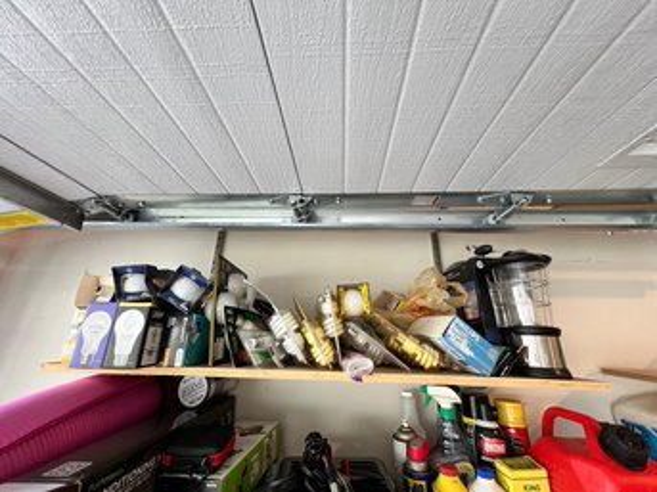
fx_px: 247
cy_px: 246
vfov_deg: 89.9
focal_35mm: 13
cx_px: 328
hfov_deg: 106.2
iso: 250
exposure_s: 1/60
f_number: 1.8
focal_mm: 1.57
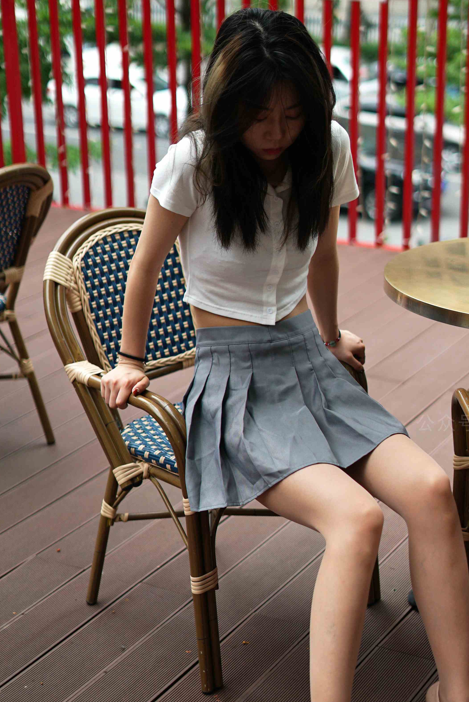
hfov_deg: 20.3
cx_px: 311
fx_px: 1308
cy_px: 398
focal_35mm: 67
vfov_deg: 30.0
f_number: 2
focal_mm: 50
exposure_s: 1/5000
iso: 200
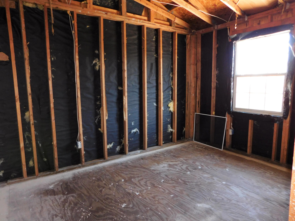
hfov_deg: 73.9
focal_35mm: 23
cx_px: 148
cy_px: 110
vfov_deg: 58.9
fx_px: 196
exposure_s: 1/30
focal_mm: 4
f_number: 3
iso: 200
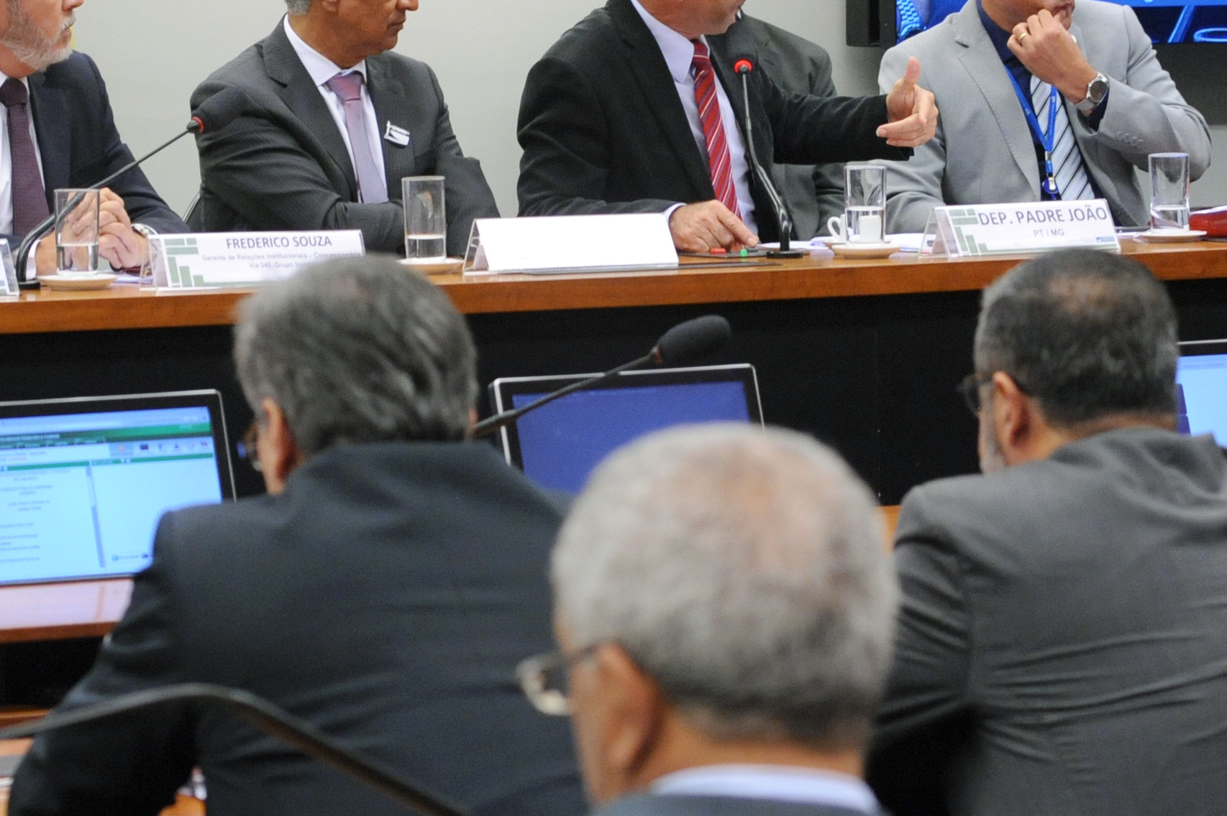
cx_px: 603
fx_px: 6506
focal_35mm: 191
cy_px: 301
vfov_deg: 7.2
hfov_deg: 10.8
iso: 2500
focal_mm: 86
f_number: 6.3
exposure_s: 1/200
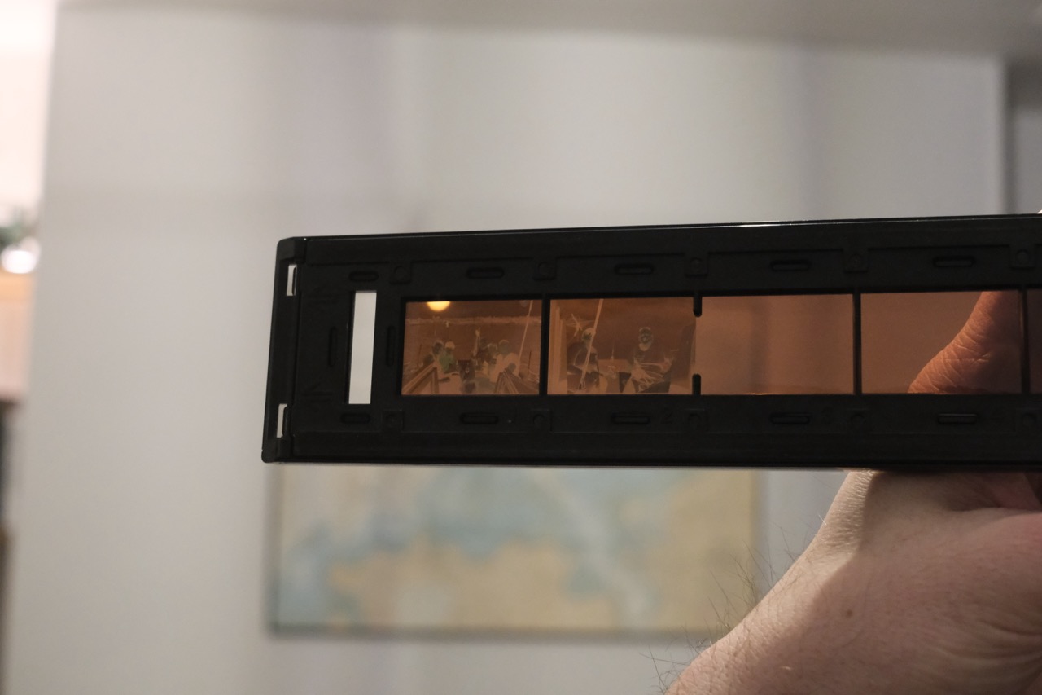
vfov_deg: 32.6
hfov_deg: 47.4
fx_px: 1186
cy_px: 348
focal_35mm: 41
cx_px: 521
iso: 8000
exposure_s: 1/85
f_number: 4.5
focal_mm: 27
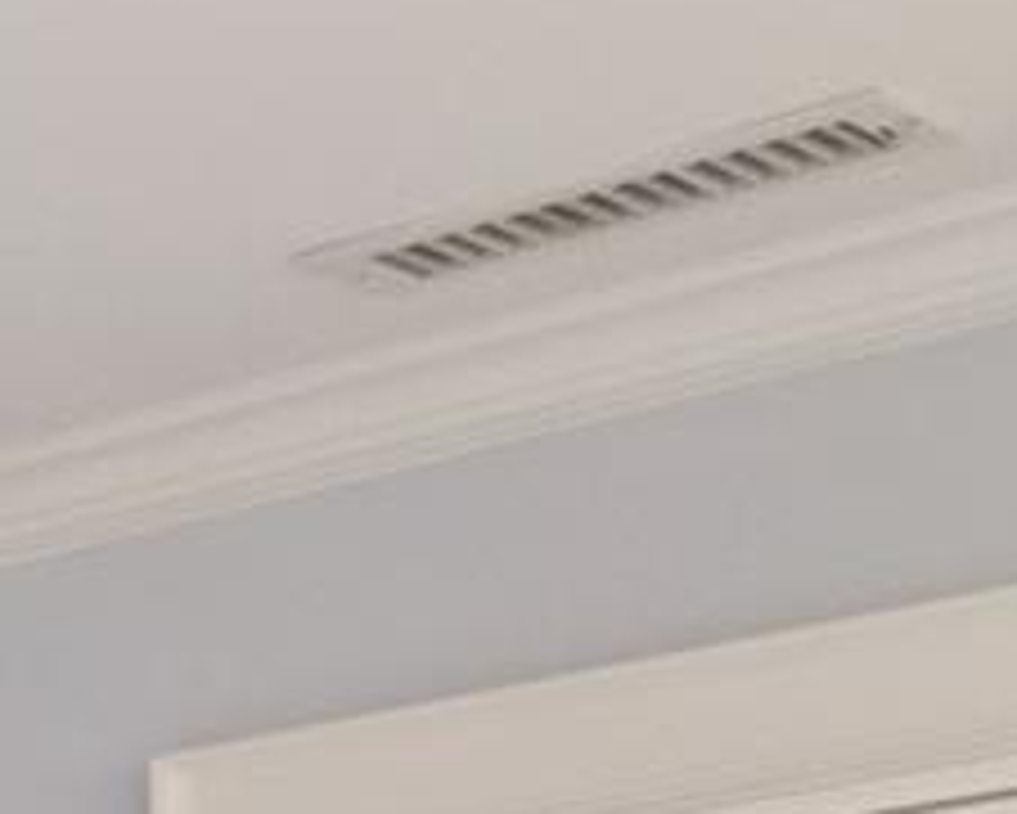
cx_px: -2988
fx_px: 4223
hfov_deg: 8.2
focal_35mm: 140
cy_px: 1815
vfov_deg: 9.9
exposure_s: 1/100
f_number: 11
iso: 640
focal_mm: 11
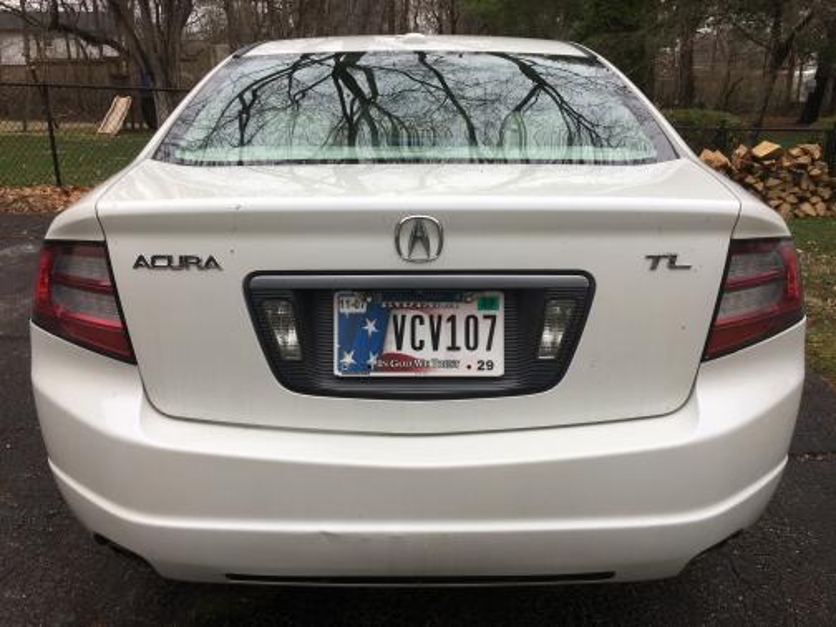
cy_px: 314
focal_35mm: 29
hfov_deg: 61.7
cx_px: 418
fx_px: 700
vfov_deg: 48.2
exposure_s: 1/120
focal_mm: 4.15
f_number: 2.2
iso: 25
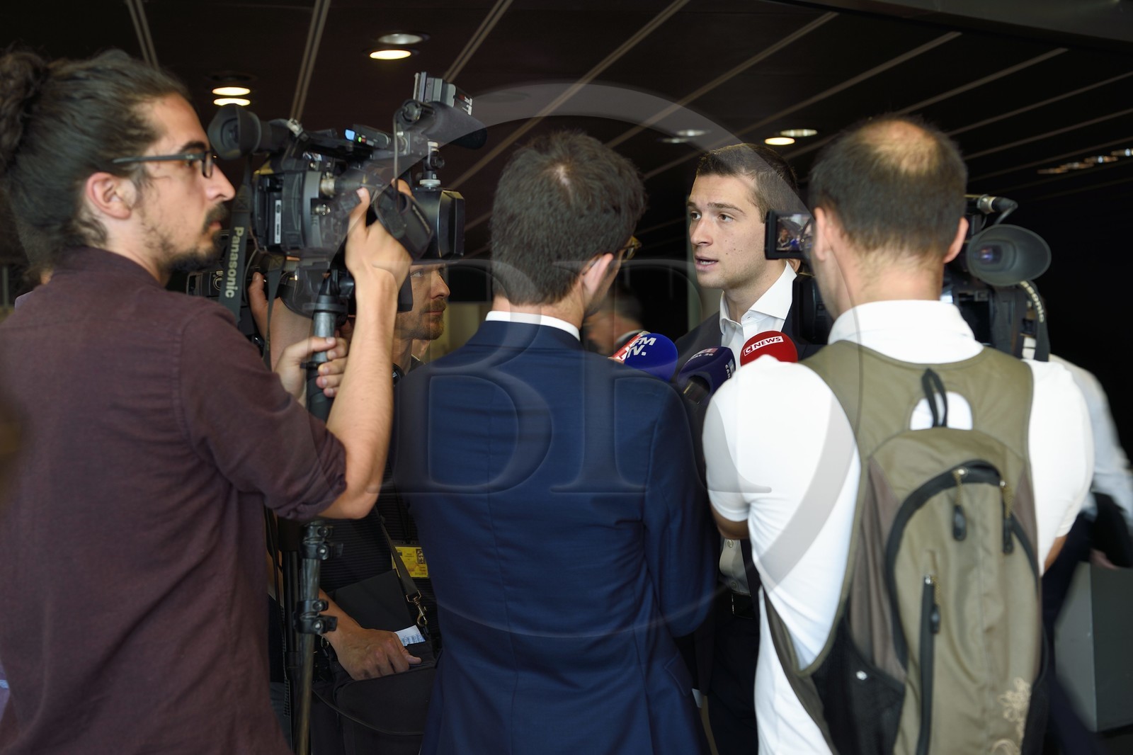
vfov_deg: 27.0
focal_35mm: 50
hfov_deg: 39.6
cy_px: 378
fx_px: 1573
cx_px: 566
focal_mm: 50
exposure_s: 1/25
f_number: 4.5
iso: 200
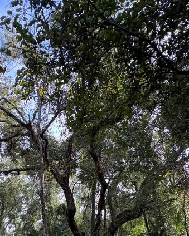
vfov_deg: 50.3
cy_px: 195
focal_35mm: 33
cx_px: 60
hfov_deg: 43.8
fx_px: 231
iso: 80
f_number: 2.2
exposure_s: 1/139
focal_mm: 2.22
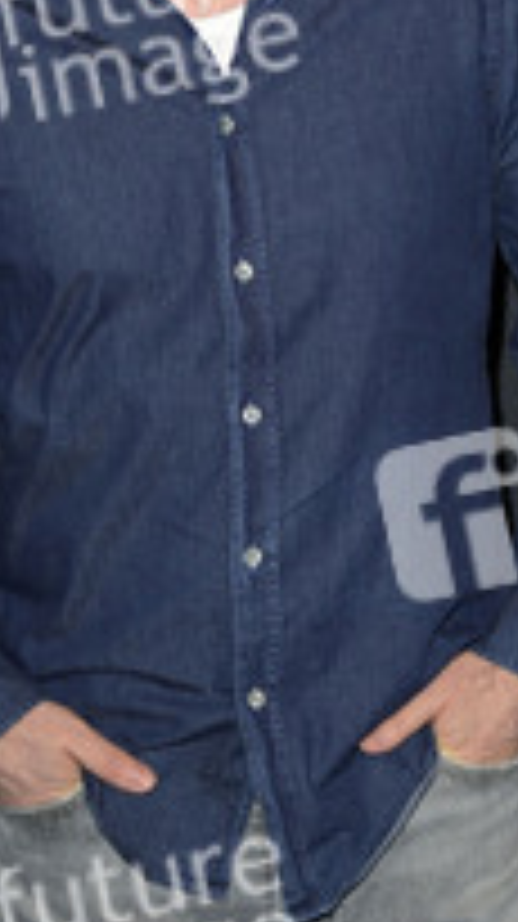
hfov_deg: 7.0
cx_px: 198
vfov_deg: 12.4
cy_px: 270
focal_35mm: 174
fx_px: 4258
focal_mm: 85
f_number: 5.6
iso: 800
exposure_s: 1/250
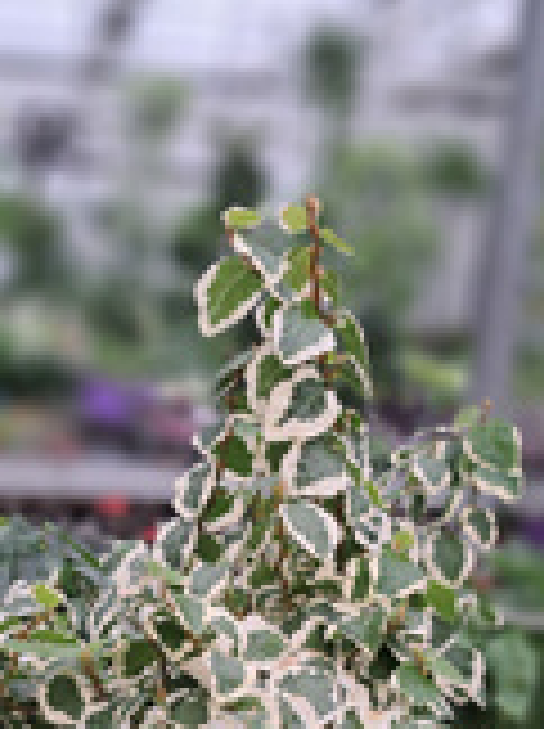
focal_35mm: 52
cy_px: 608
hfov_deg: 27.9
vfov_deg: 35.4
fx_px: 1092
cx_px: 232
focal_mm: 5.23
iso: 50
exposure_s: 1/50
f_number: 1.8
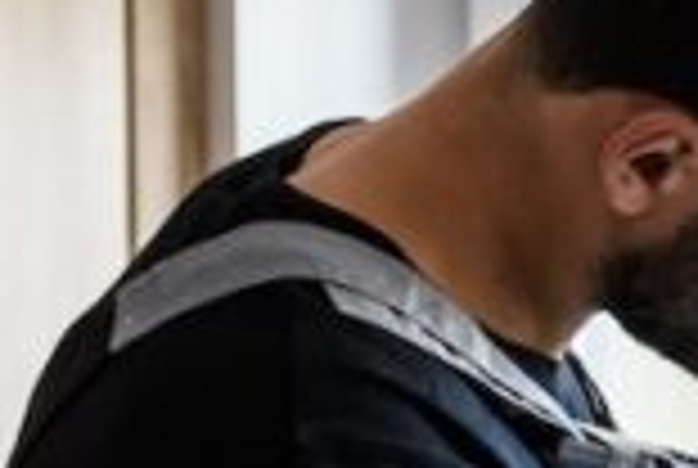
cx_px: 1752
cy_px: 720
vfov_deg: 5.9
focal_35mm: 231
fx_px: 4487
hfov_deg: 8.1
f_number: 2.5
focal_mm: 35
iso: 400
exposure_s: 1/160
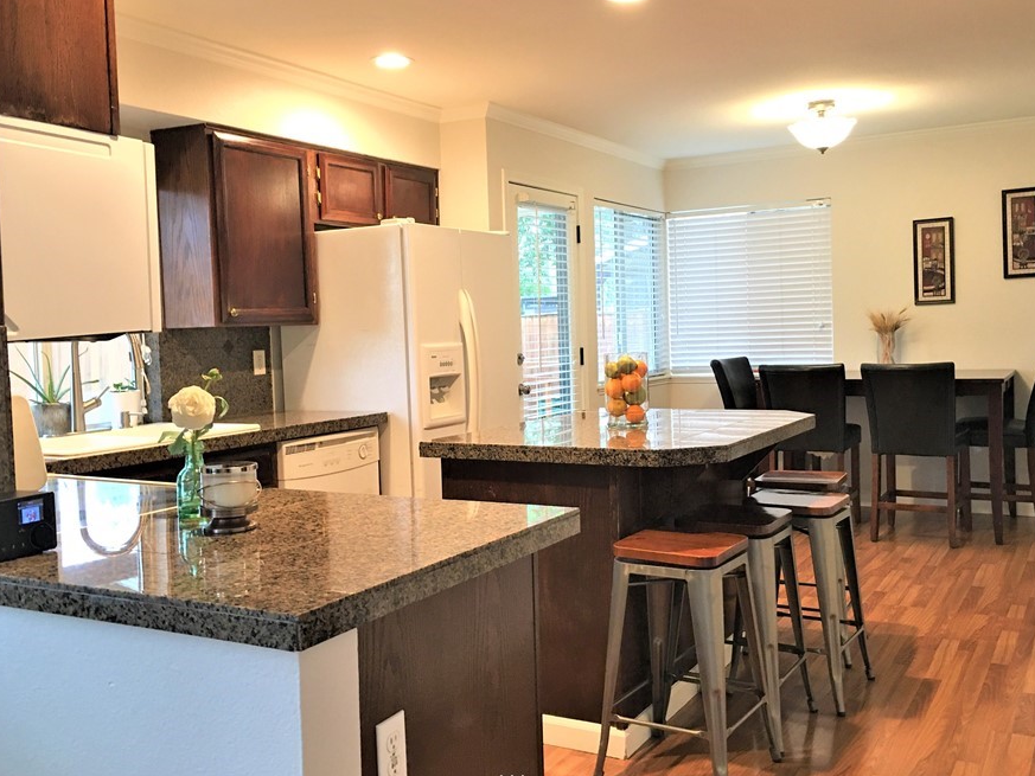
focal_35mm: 34
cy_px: 379
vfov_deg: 41.8
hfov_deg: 53.9
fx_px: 1017
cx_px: 557
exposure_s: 1/15
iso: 50
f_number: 2.2
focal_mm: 4.15
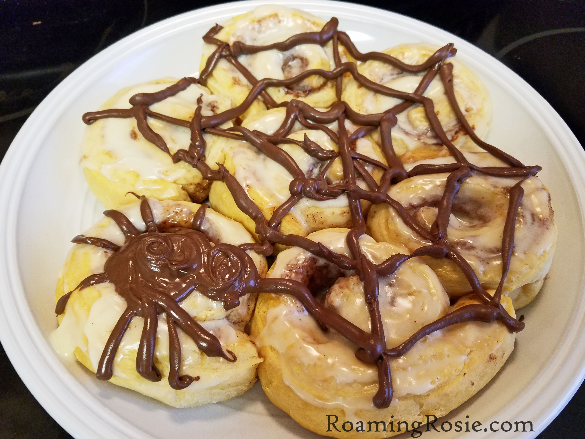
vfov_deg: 53.1
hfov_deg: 67.3
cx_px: 292
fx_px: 439
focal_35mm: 26
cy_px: 220
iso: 200
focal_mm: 4.2
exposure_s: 1/24
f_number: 1.7
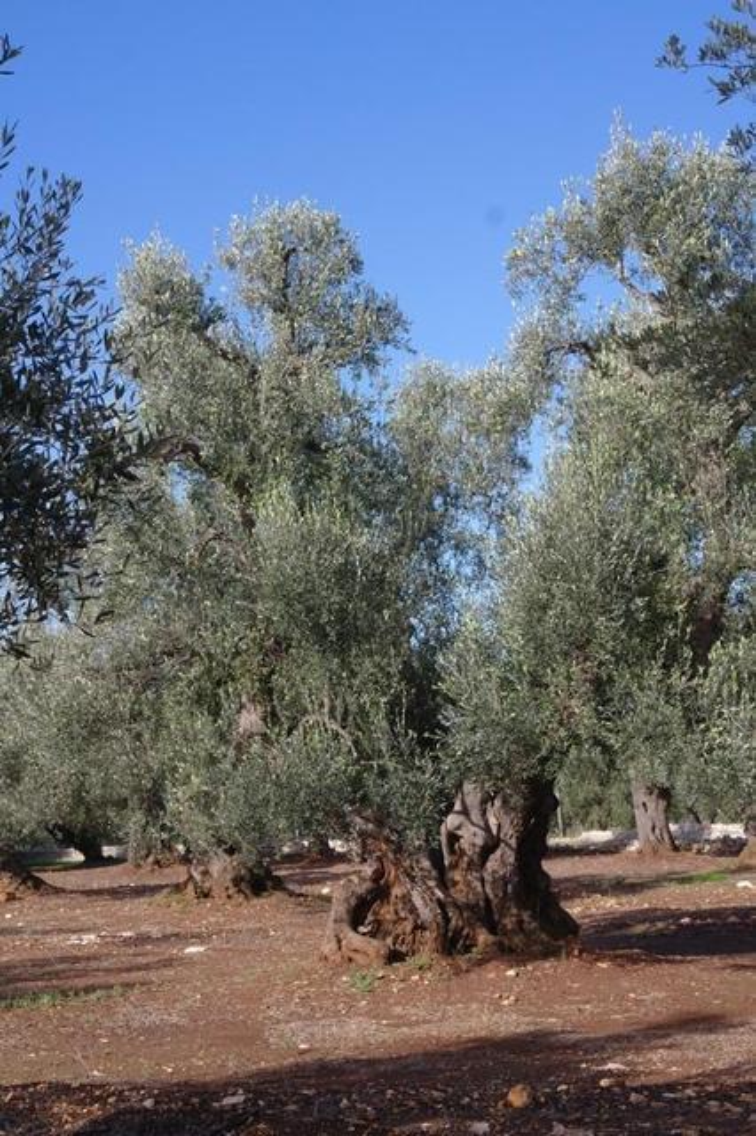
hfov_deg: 23.4
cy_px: 568
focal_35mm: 58
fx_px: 1829
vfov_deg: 34.5
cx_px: 378
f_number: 11
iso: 100
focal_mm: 38
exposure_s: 1/60
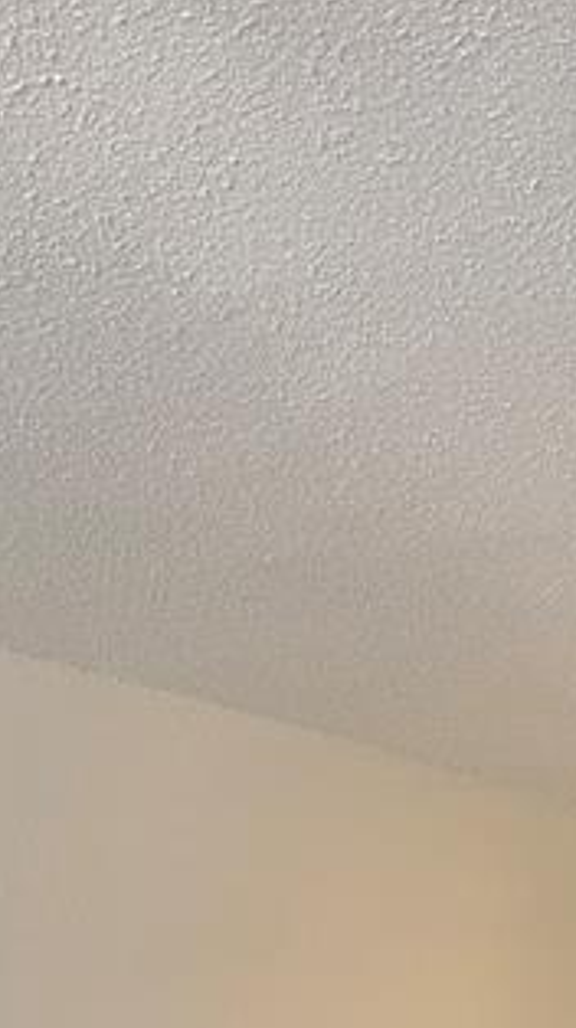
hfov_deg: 17.5
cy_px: 1185
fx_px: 1742
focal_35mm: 64
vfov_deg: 29.1
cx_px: 772
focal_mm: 6.76
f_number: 1.78
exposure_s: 1/166
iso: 64
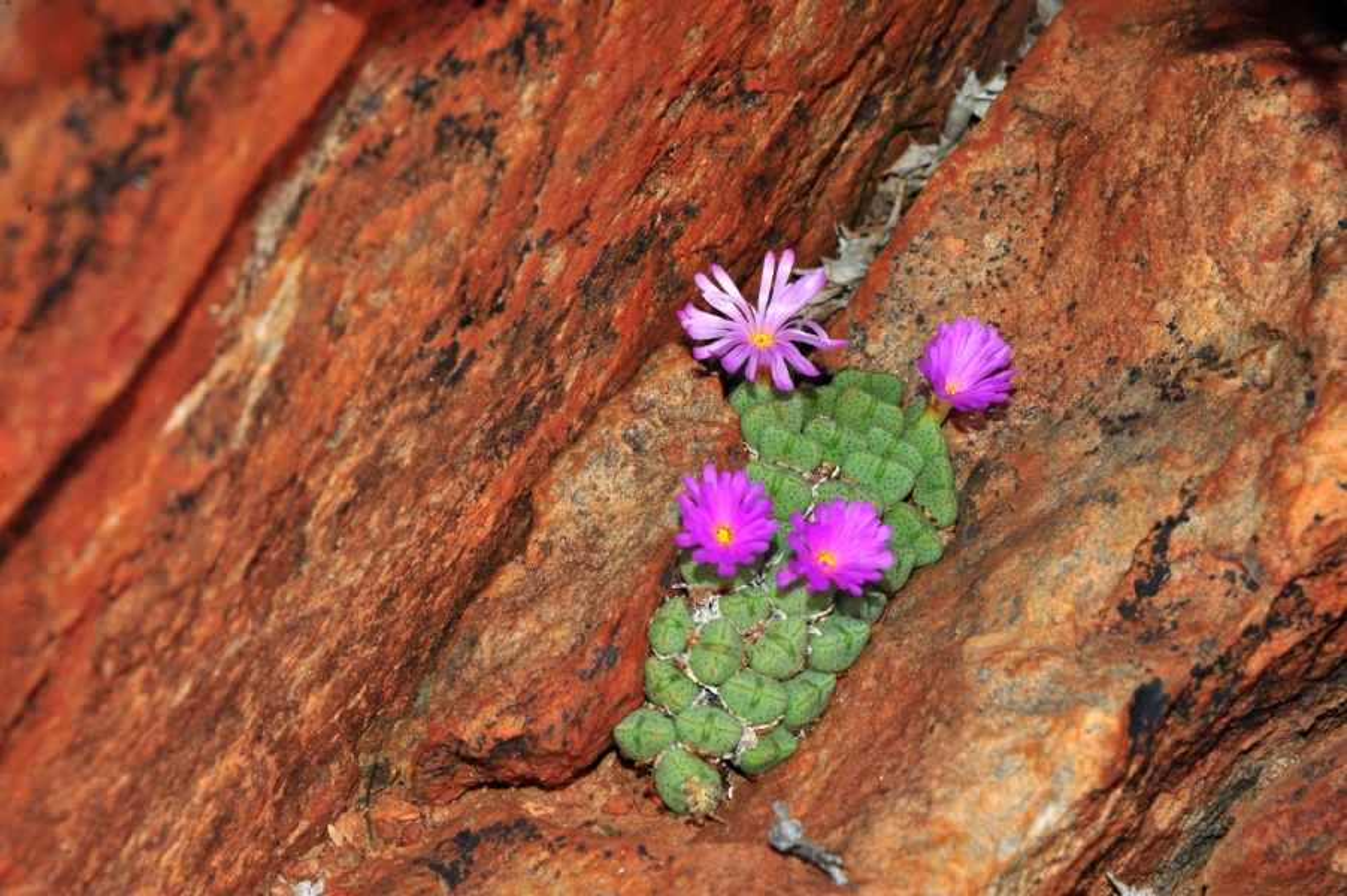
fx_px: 5047
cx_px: 674
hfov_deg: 15.2
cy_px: 448
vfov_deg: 10.1
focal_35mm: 135
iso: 1000
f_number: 16
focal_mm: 135
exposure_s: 1/60
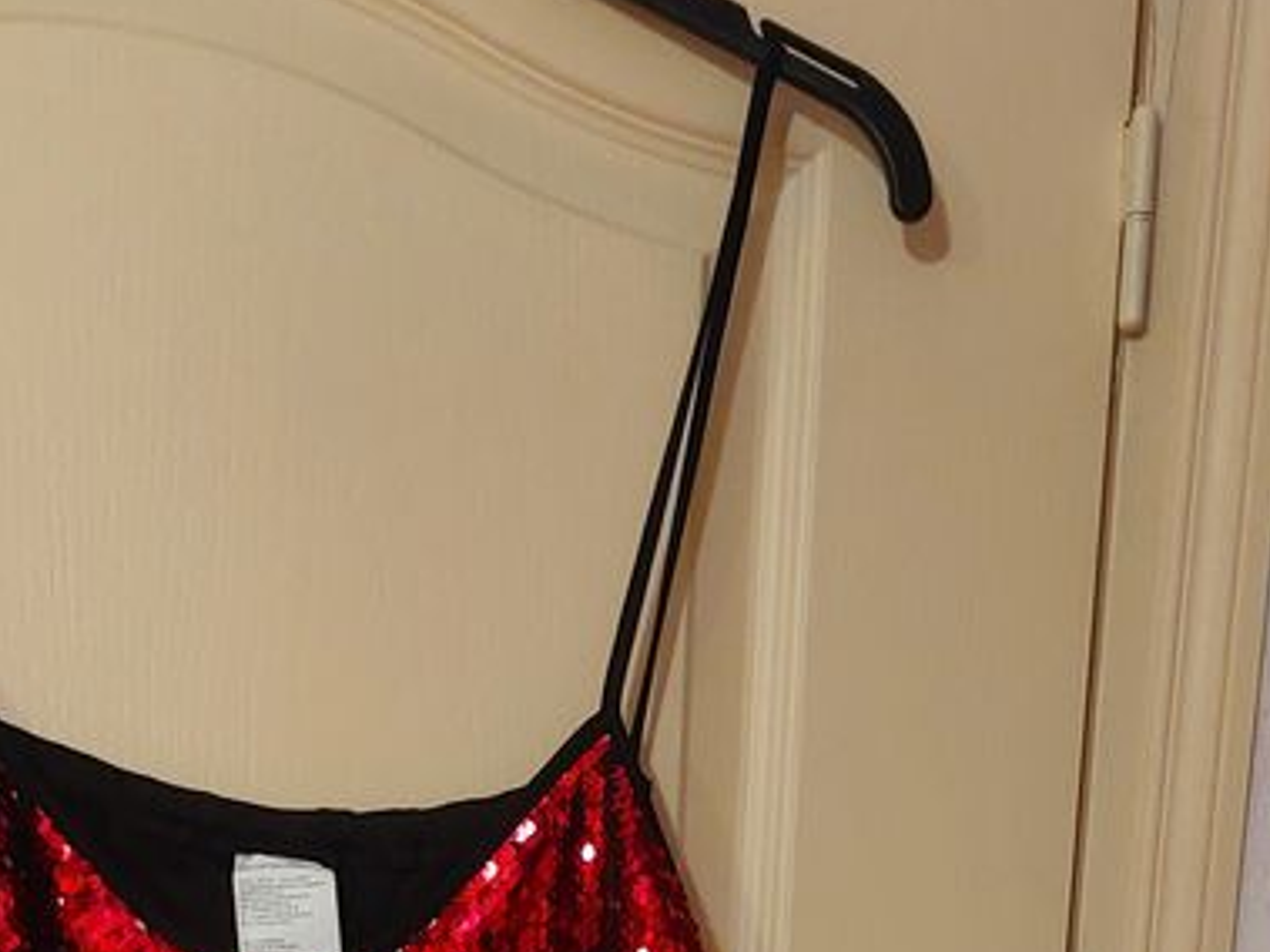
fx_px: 2421
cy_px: 1441
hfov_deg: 29.4
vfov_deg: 19.3
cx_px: 603
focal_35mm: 66
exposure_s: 1/25
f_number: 1.8
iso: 500
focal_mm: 5.23
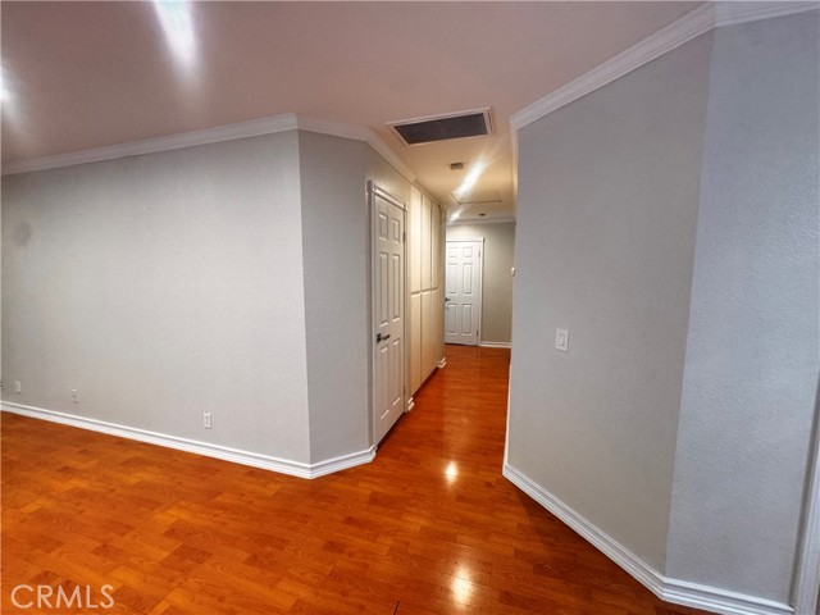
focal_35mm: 14
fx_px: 332
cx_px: 410
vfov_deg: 85.7
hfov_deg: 102.1
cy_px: 308
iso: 250
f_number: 2.2
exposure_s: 1/60
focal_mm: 2.22
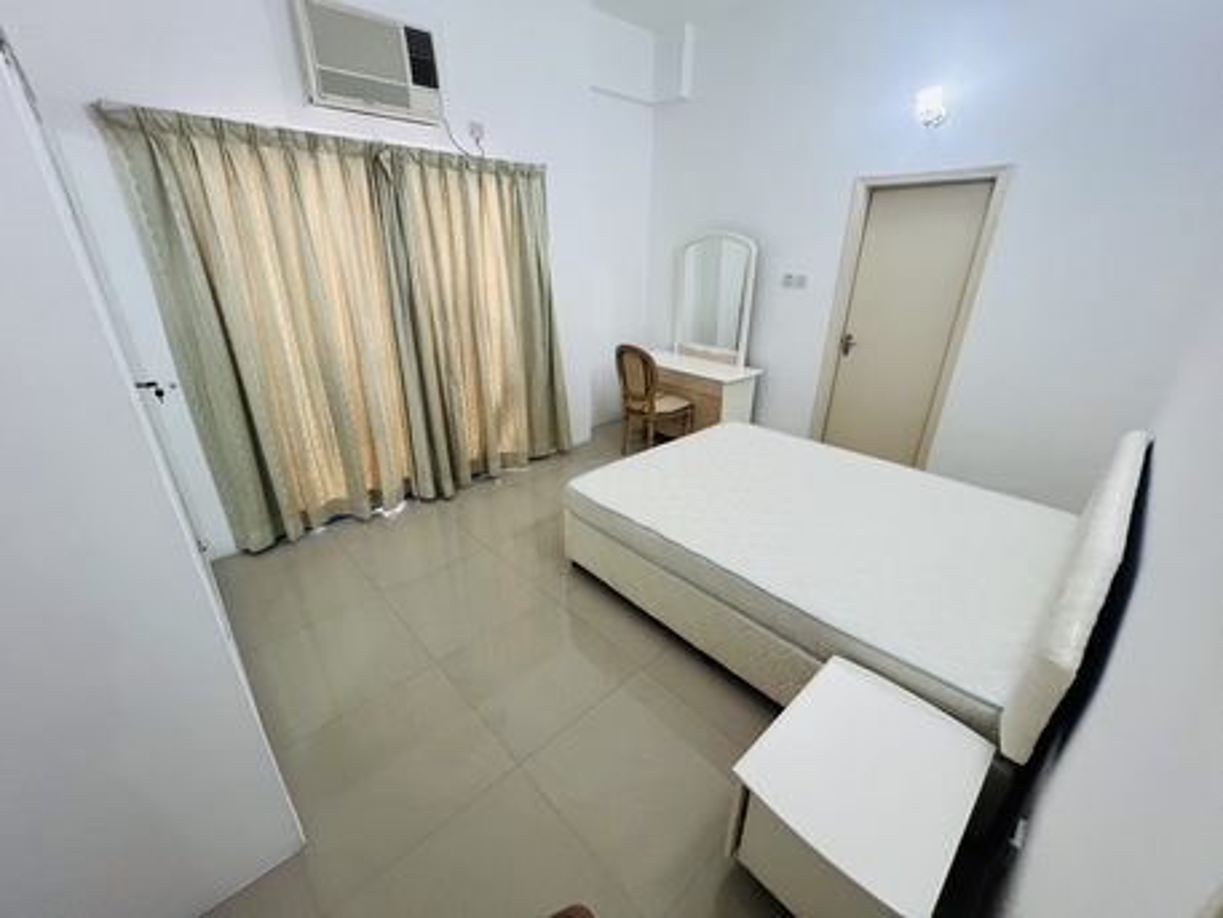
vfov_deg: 89.9
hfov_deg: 106.2
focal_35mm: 13
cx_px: 612
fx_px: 459
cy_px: 459
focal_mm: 1.57
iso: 250
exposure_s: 1/100
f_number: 1.8
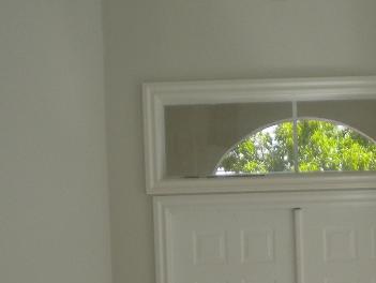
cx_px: 360
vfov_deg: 13.9
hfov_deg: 18.8
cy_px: 376
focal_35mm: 102
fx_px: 1109
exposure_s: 1/407
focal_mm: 6.3
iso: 104
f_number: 3.1
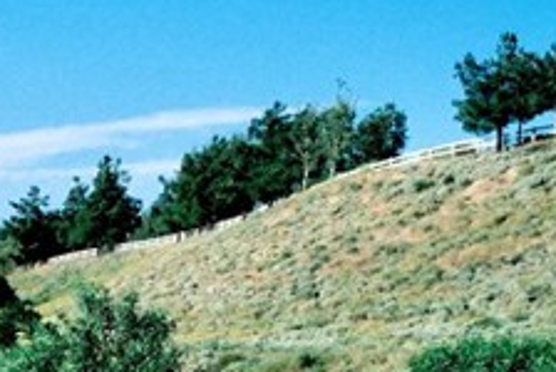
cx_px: -593
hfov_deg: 15.2
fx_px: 1624
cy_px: 557
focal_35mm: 105
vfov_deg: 12.4
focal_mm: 15
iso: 400
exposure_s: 1/2000
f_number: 5.6
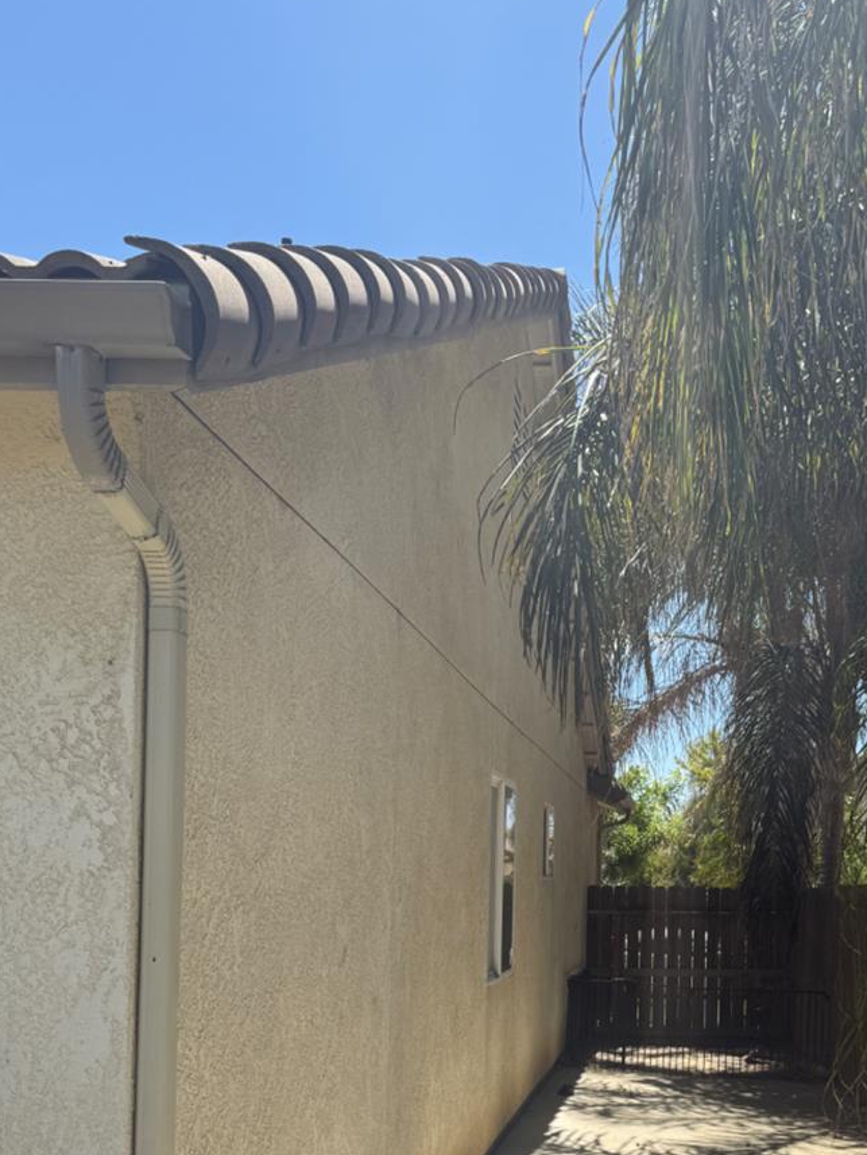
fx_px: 1402
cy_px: 885
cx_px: 665
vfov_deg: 43.2
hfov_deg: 33.6
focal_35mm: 42
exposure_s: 1/3425
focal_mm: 6.76
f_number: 1.78
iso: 80
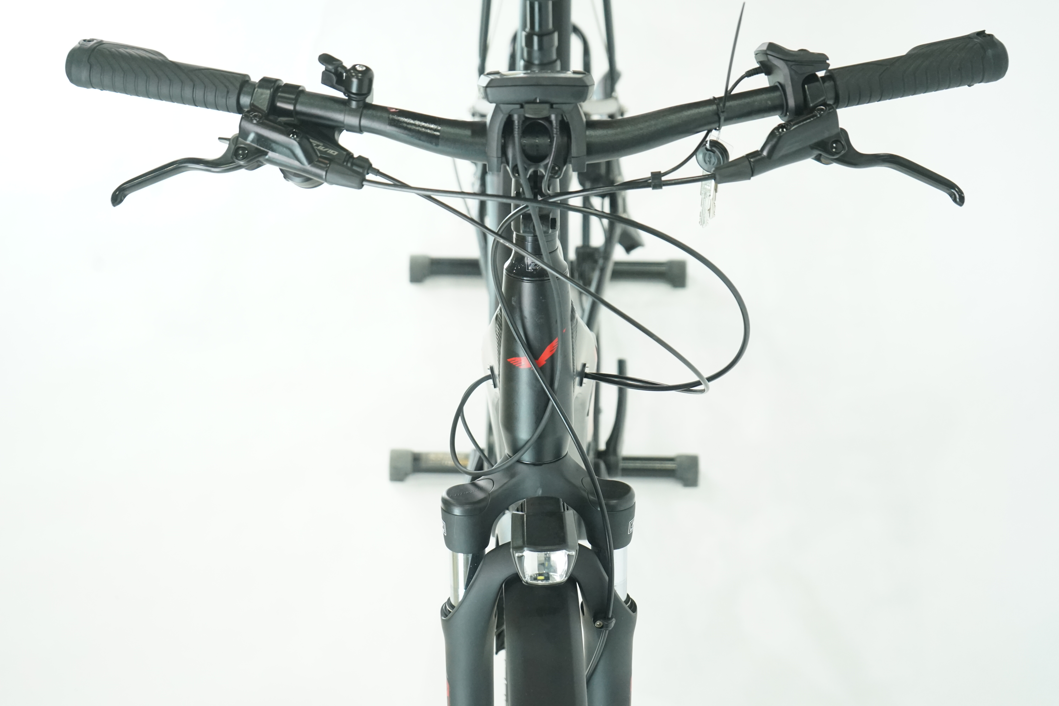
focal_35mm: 69
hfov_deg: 29.2
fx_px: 2030
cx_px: 530
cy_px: 353
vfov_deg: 19.7
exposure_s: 1/200
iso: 2500
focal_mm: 69
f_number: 5.6
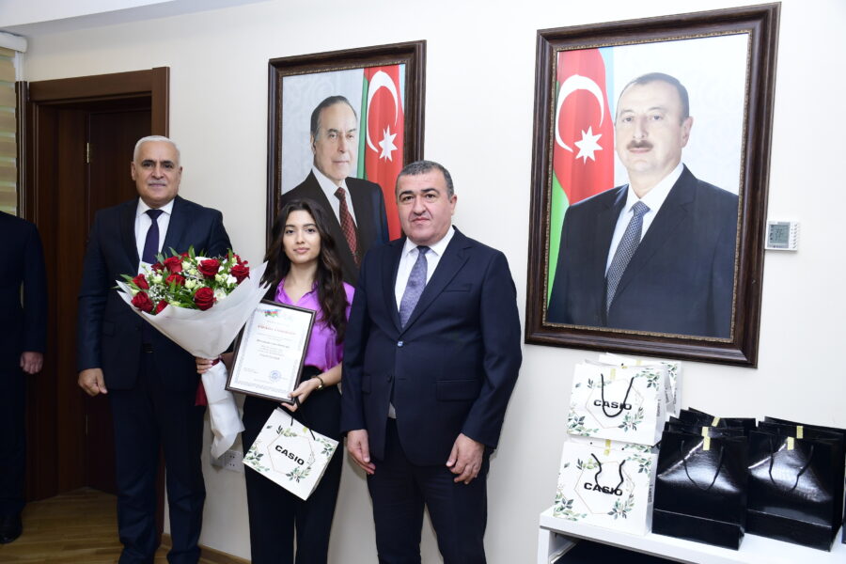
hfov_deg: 55.8
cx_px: 423
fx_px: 799
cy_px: 282
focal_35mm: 34
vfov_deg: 38.9
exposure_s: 1/100
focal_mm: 23
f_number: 5
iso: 500
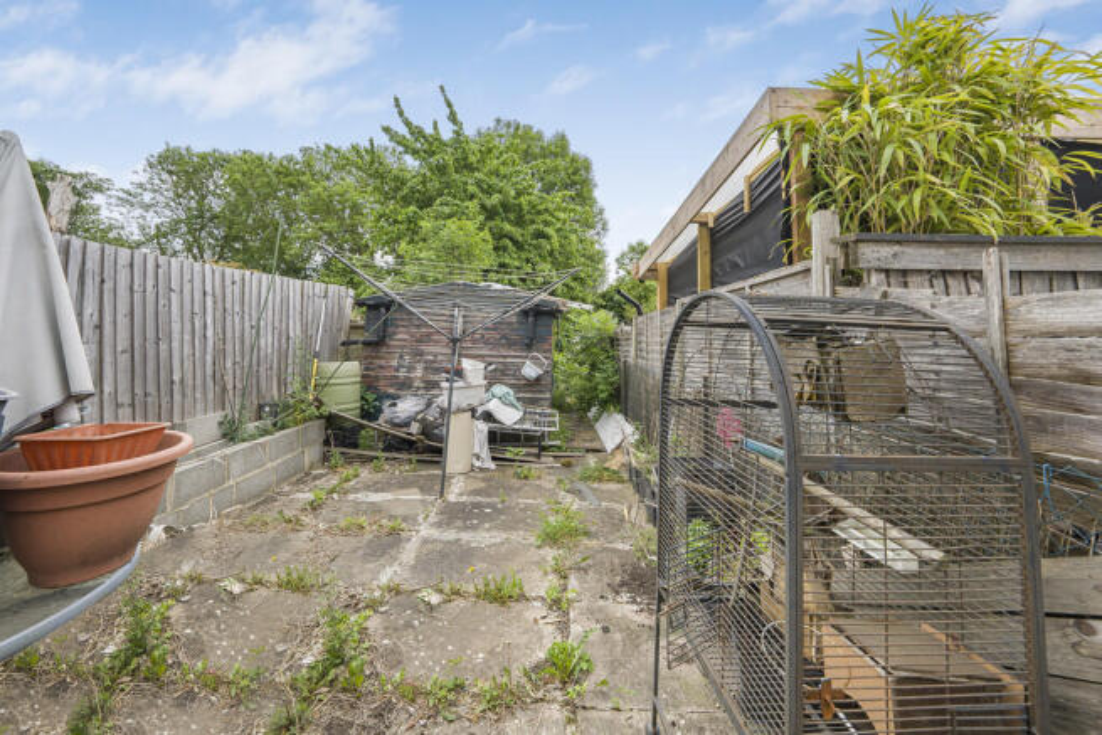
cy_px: 368
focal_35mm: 12
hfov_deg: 112.6
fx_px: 367
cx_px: 551
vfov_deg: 90.0
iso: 320
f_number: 9
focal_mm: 12
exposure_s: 1/100
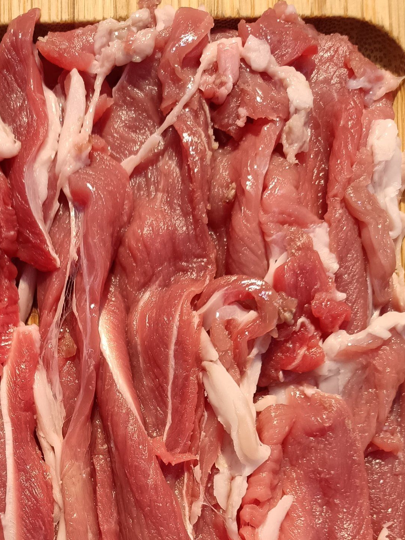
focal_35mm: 42
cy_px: 508
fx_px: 655
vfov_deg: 40.6
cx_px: 89
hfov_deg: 33.5
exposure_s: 1/50.3
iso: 331
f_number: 1.8
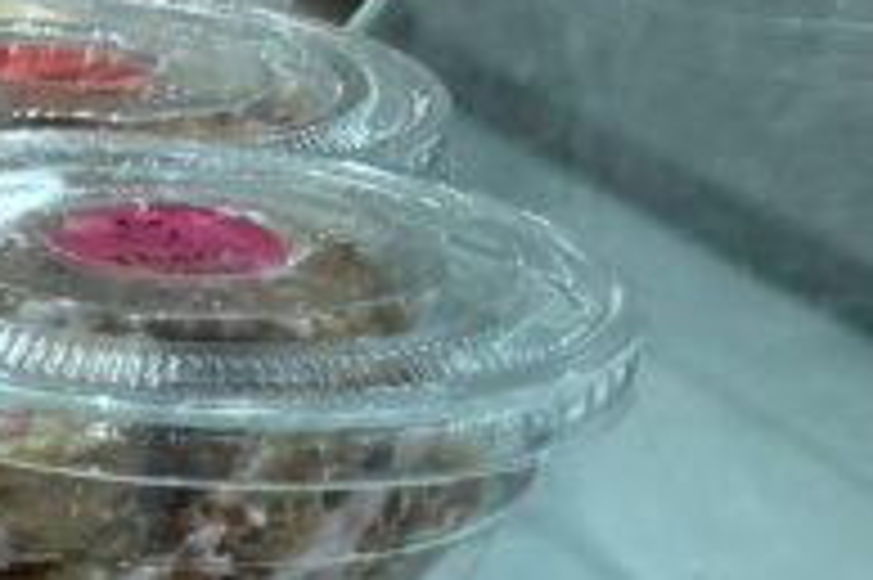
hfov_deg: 10.0
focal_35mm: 165
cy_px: 1740
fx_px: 3998
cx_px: -1539
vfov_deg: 7.3
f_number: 1.78
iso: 80
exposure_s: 1/100
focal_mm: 6.76
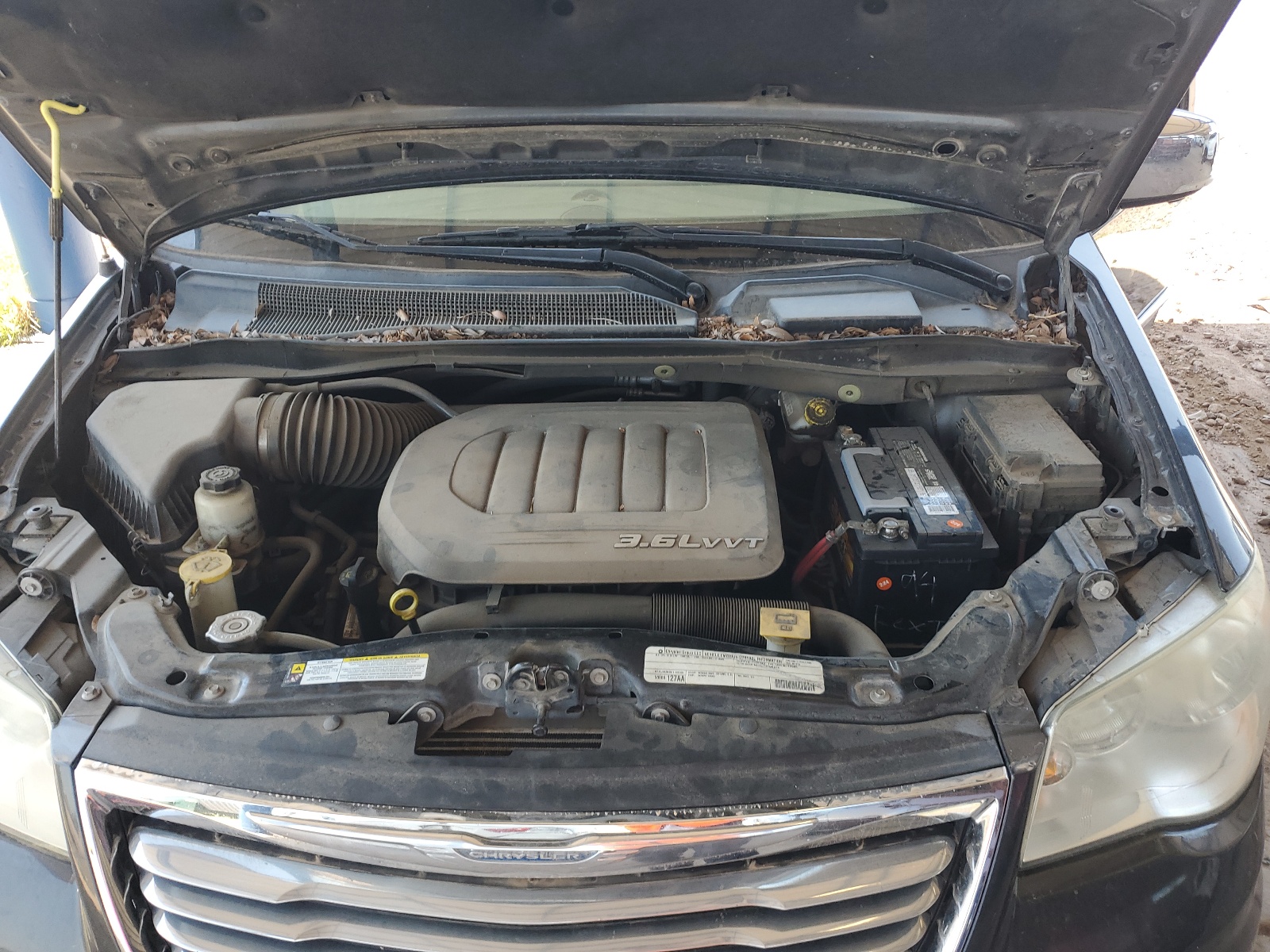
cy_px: 476
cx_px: 635
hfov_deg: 67.3
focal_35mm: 26
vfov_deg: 53.1
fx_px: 954
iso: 50
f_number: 1.5
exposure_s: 1/152
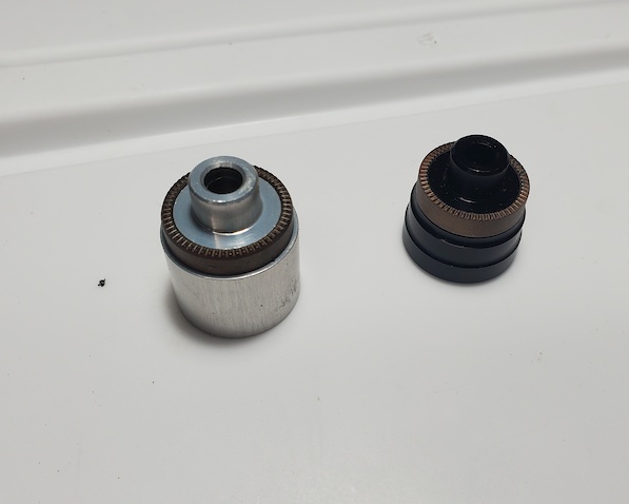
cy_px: 241
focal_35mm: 34
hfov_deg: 52.3
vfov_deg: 43.4
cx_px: 389
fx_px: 633
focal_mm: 4.3
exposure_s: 1/132
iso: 50
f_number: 2.4
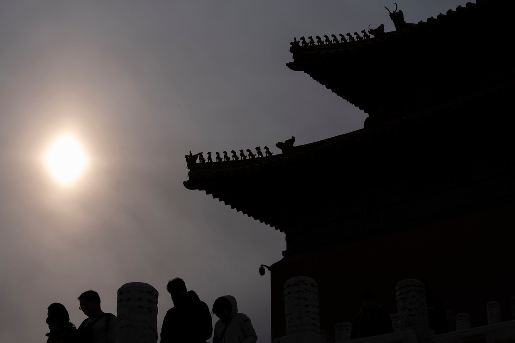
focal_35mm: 70
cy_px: 172
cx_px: 258
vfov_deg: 19.5
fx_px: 1001
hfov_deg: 28.8
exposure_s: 1/500
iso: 160
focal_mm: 70
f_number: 22
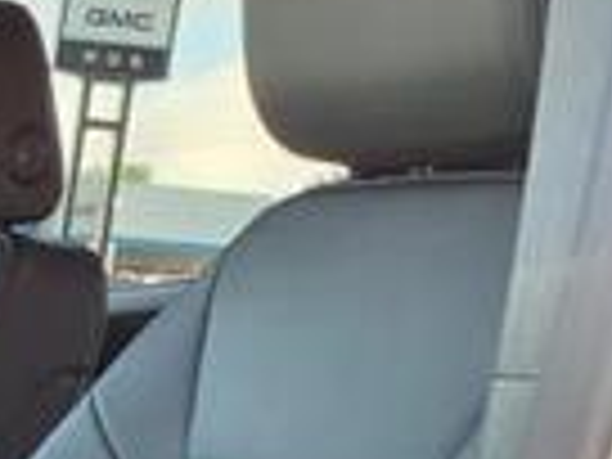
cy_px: 783
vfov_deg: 13.5
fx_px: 1768
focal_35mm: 100
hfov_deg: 16.5
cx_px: -486
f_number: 1.9
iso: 50
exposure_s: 1/120
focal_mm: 3.58
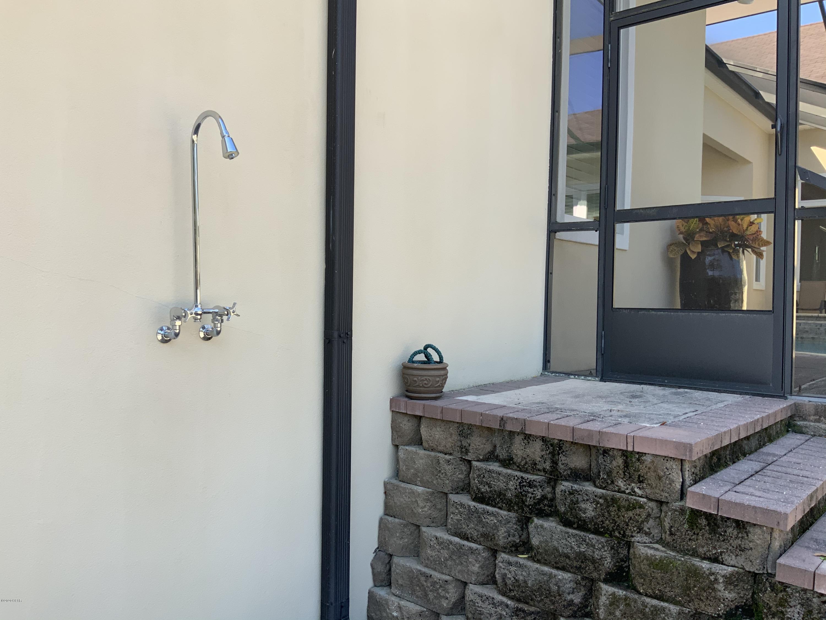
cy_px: 310
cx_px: 413
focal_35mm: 29
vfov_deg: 48.2
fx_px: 692
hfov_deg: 61.7
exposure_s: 1/269
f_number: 1.8
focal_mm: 3
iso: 16
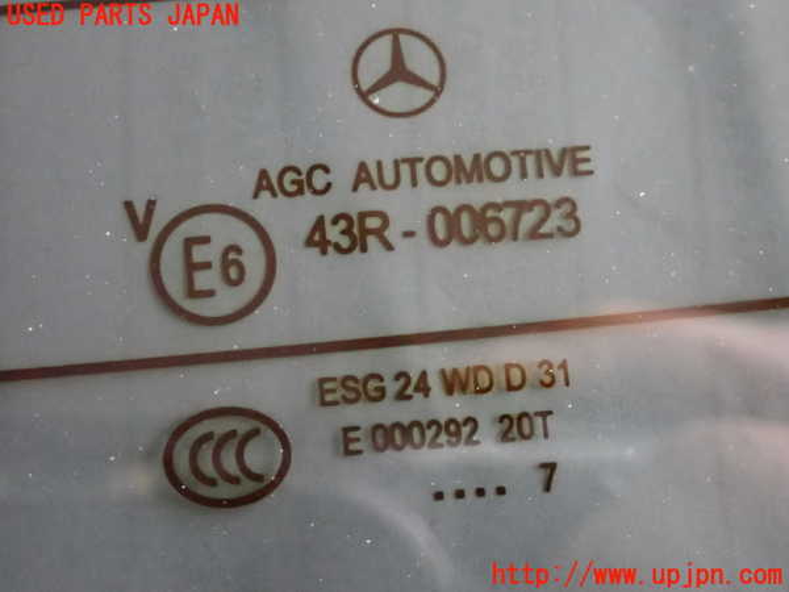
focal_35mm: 71
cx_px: 394
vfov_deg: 20.7
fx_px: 1618
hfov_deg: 27.4
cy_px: 296
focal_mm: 12.73
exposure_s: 1/160
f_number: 3.9
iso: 4000
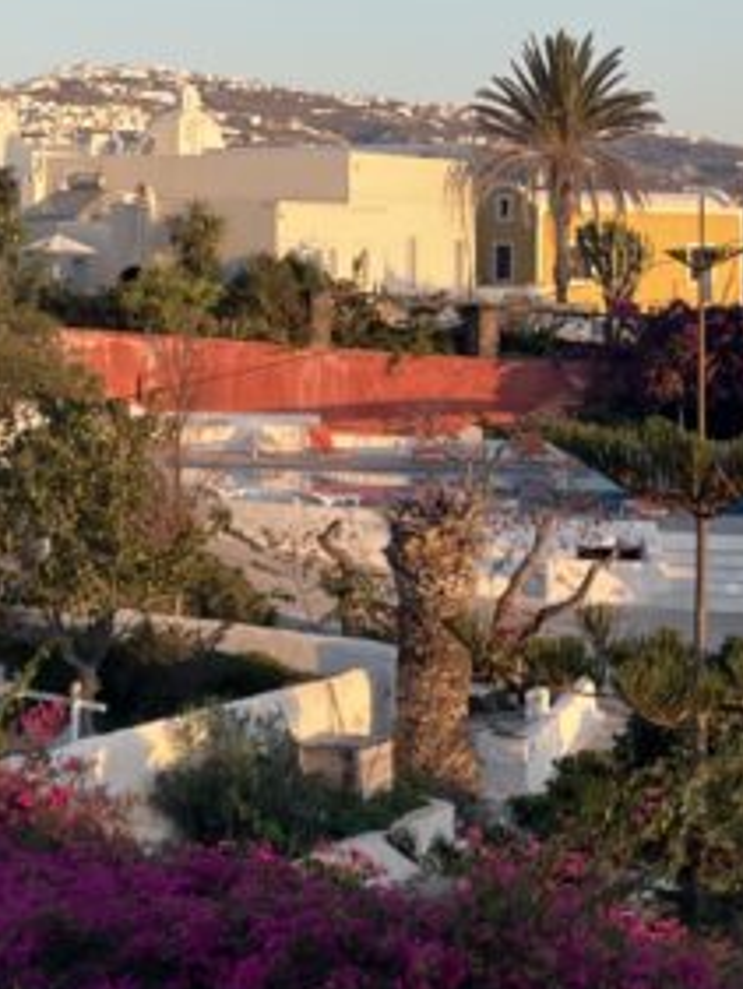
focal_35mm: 91
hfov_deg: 15.8
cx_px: -92
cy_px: 187
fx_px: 2602
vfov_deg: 21.2
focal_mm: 5.1
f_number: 1.6
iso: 32
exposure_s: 1/1597
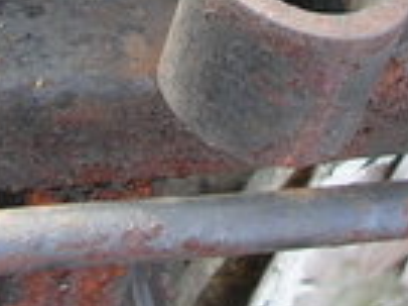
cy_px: -94
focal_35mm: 107
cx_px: 175
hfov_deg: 18.4
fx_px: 1260
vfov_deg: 13.3
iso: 64
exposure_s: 1/40
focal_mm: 6
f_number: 3.2
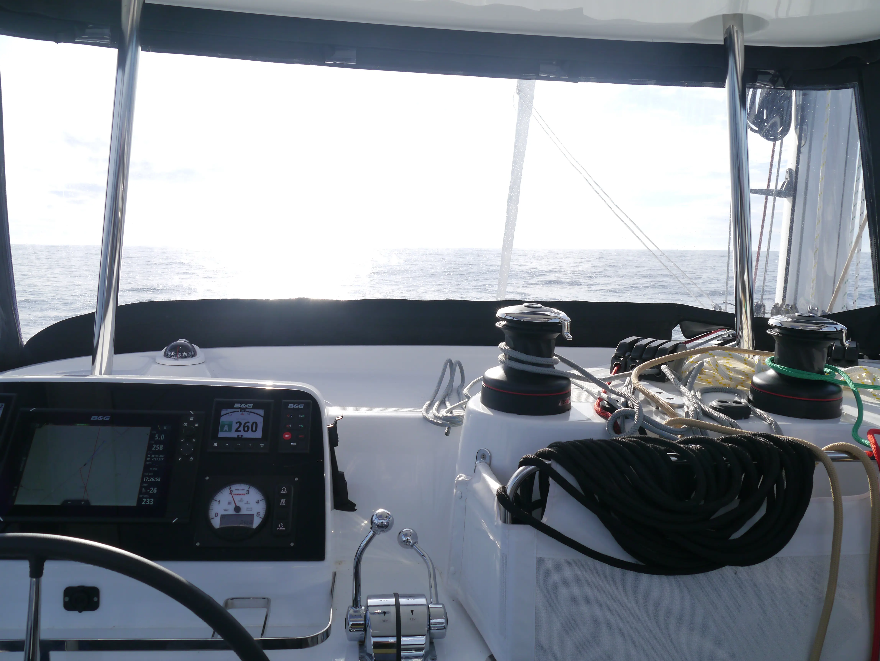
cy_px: 330
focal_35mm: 28
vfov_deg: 49.8
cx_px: 440
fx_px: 712
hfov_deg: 63.4
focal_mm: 14
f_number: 7.1
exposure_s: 1/400
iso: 160
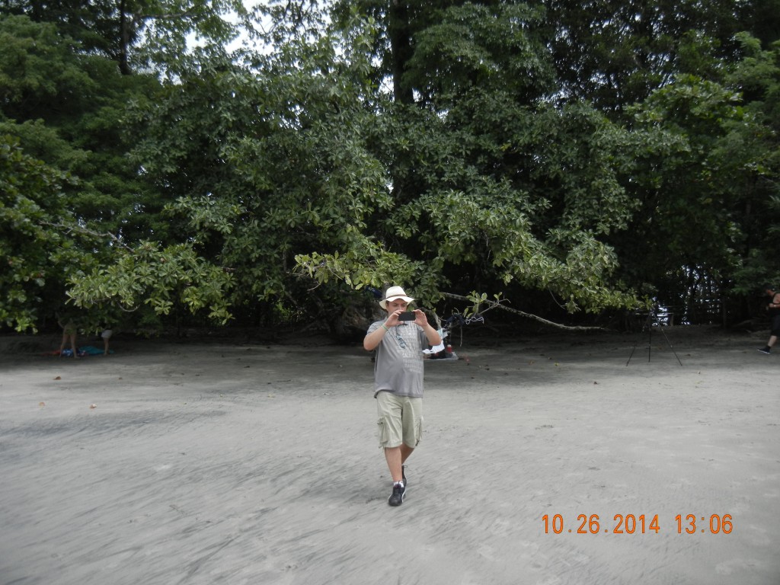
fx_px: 676
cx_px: 390
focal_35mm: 30
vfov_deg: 46.8
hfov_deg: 60.0
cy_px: 292
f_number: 7
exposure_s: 1/293
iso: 160
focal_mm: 5.4
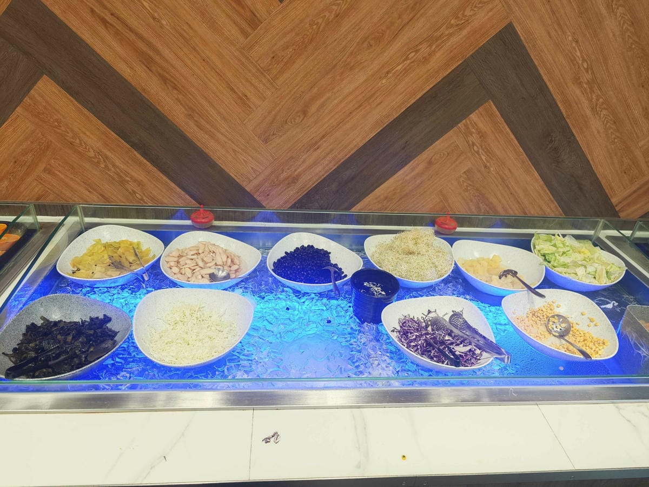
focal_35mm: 23
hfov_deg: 73.9
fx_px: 431
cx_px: 324
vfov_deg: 58.9
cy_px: 244
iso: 320
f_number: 2
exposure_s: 1/121
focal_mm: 8.72
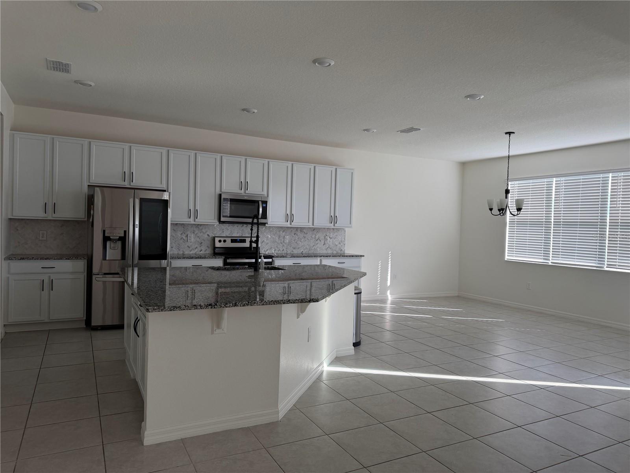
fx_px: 437
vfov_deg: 56.8
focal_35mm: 24
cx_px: 315
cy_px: 236
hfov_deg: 71.6
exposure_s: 1/137
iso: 80
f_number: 1.78
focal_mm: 6.76
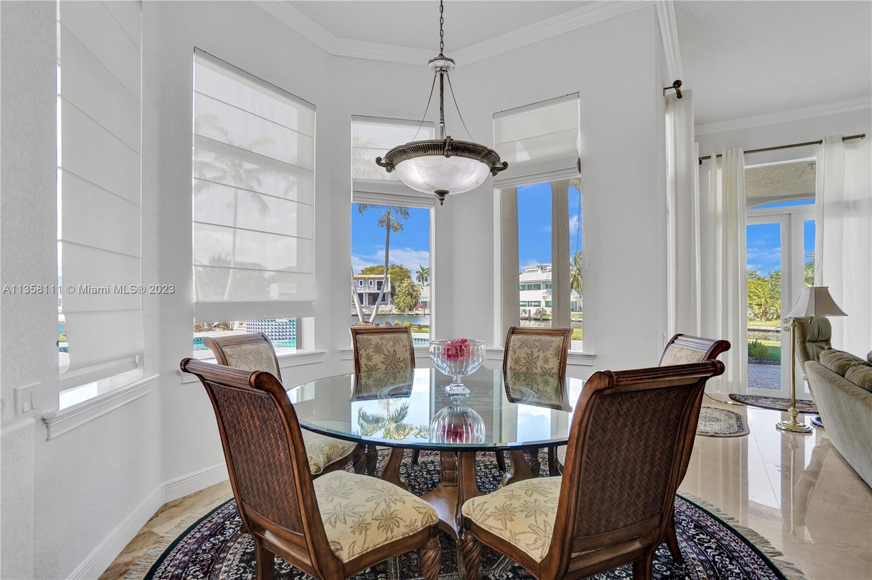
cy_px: 290
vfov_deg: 70.3
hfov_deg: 93.3
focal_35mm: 17
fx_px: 411
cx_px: 436
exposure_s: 1/160
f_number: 5
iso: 320
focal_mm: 17
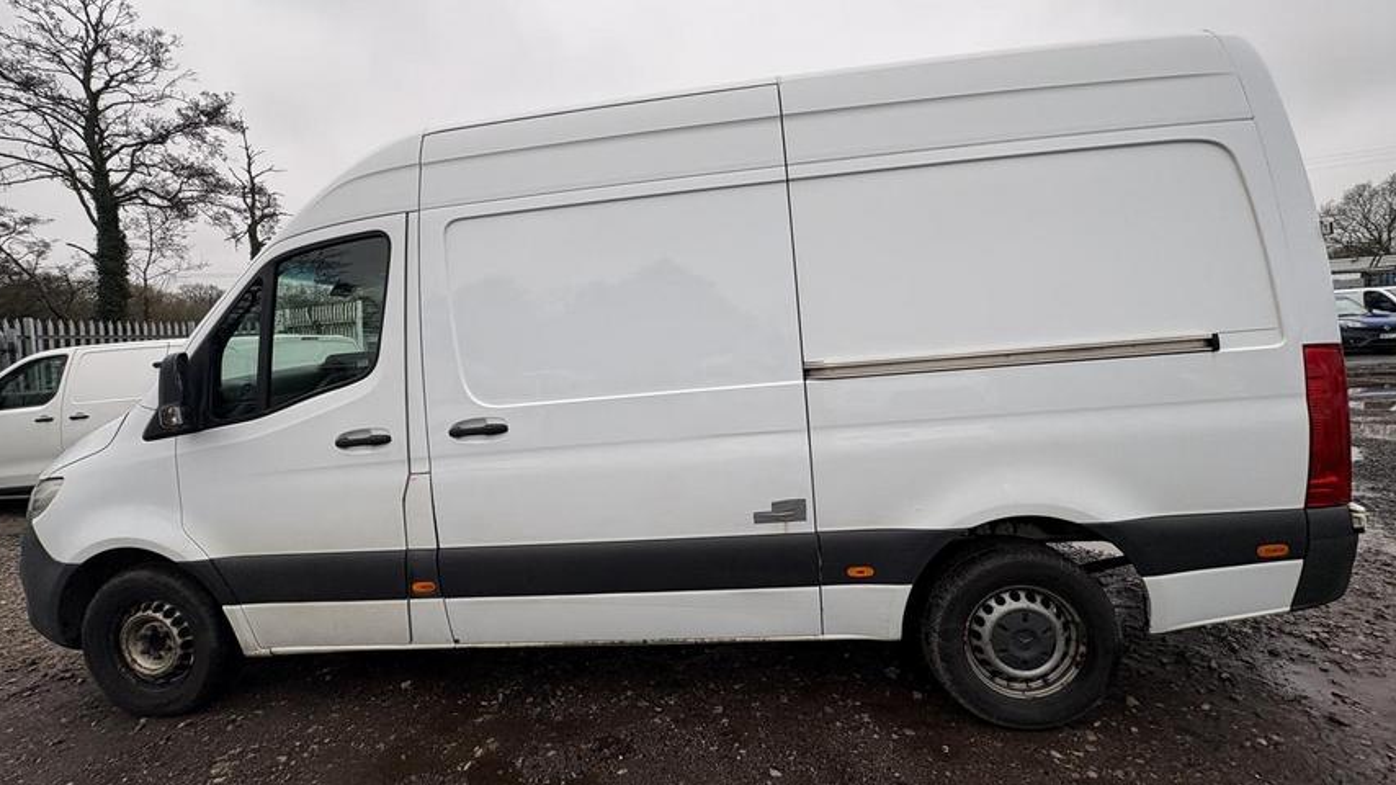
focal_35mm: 16
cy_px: 353
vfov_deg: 66.9
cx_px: 680
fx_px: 592
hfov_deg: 99.4
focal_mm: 2.22
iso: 40
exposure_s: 1/412
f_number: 2.2
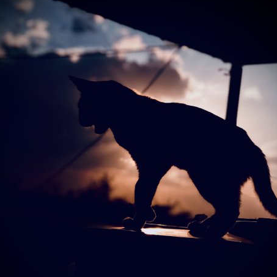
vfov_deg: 25.3
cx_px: 140
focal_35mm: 68
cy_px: 169
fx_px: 616
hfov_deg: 25.4
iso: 20
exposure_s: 1/812
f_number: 2.8
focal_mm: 6.6
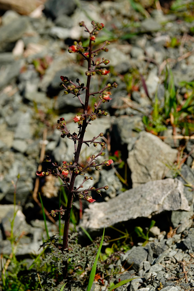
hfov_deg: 11.1
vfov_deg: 16.7
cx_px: 97
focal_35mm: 123
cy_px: 146
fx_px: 995
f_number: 4.5
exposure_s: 1/1000
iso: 100
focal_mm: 44.93
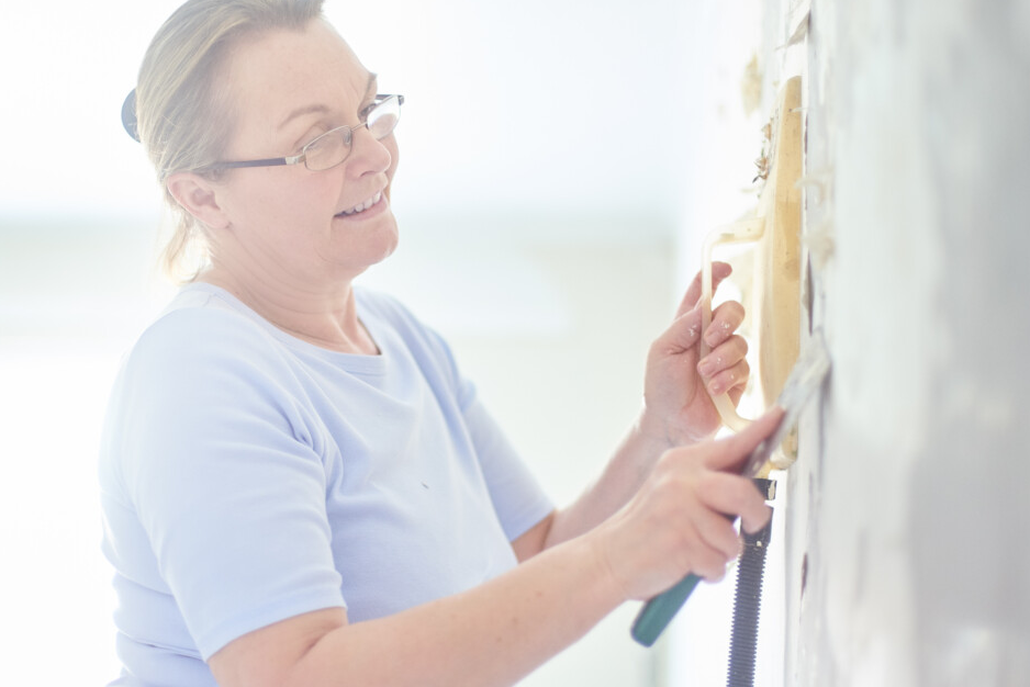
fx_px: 1832
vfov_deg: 21.3
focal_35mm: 64
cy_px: 354
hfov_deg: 31.3
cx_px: 427
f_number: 1.8
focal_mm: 50
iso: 1000
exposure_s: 1/160
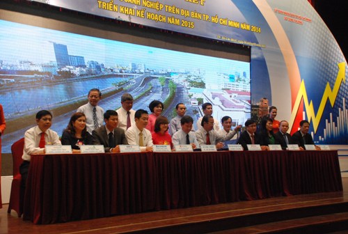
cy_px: 117
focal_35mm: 42
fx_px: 407
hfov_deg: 46.3
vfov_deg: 32.1
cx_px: 174
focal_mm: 28
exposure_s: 1/125
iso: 1600
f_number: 5.6
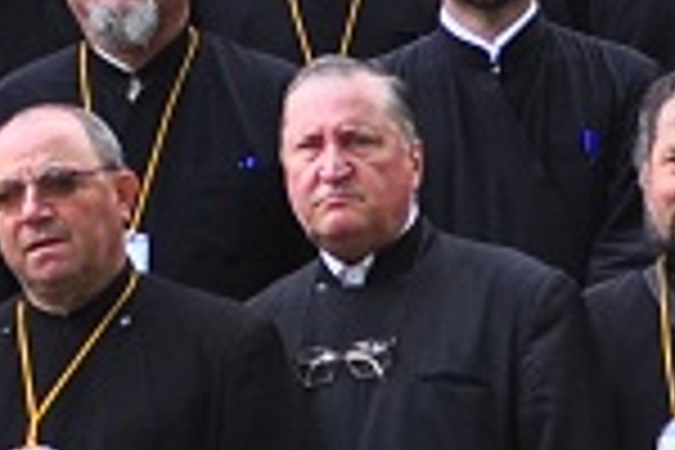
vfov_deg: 3.3
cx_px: -536
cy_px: -227
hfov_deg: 4.9
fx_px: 7855
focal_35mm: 419
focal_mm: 35
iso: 200
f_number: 4
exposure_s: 1/400
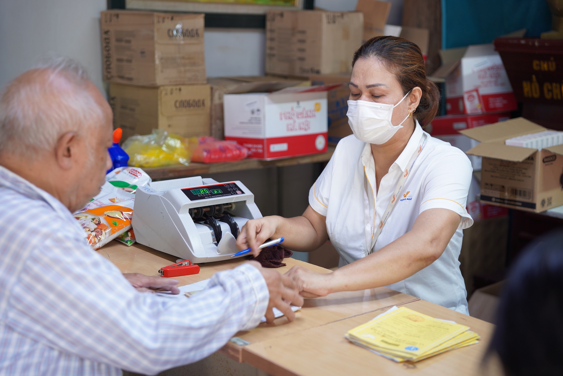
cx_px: 282
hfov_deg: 34.2
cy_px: 188
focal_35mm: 58
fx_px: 915
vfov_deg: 23.2
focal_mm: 58.5
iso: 200
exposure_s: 1/20
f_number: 2.8
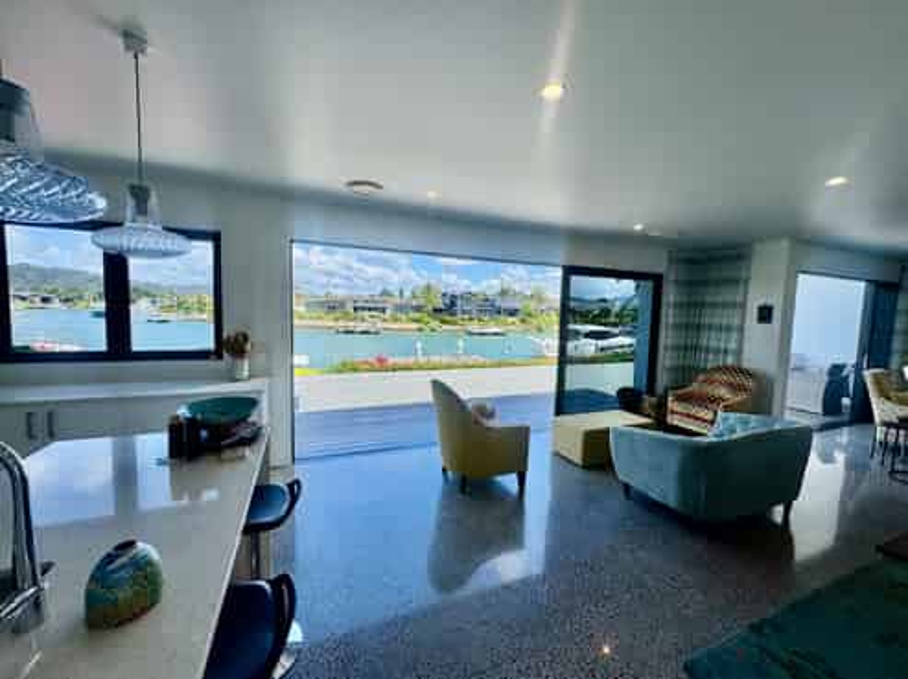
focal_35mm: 14
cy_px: 340
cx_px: 454
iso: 40
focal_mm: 2.22
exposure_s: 1/1048
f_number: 2.2
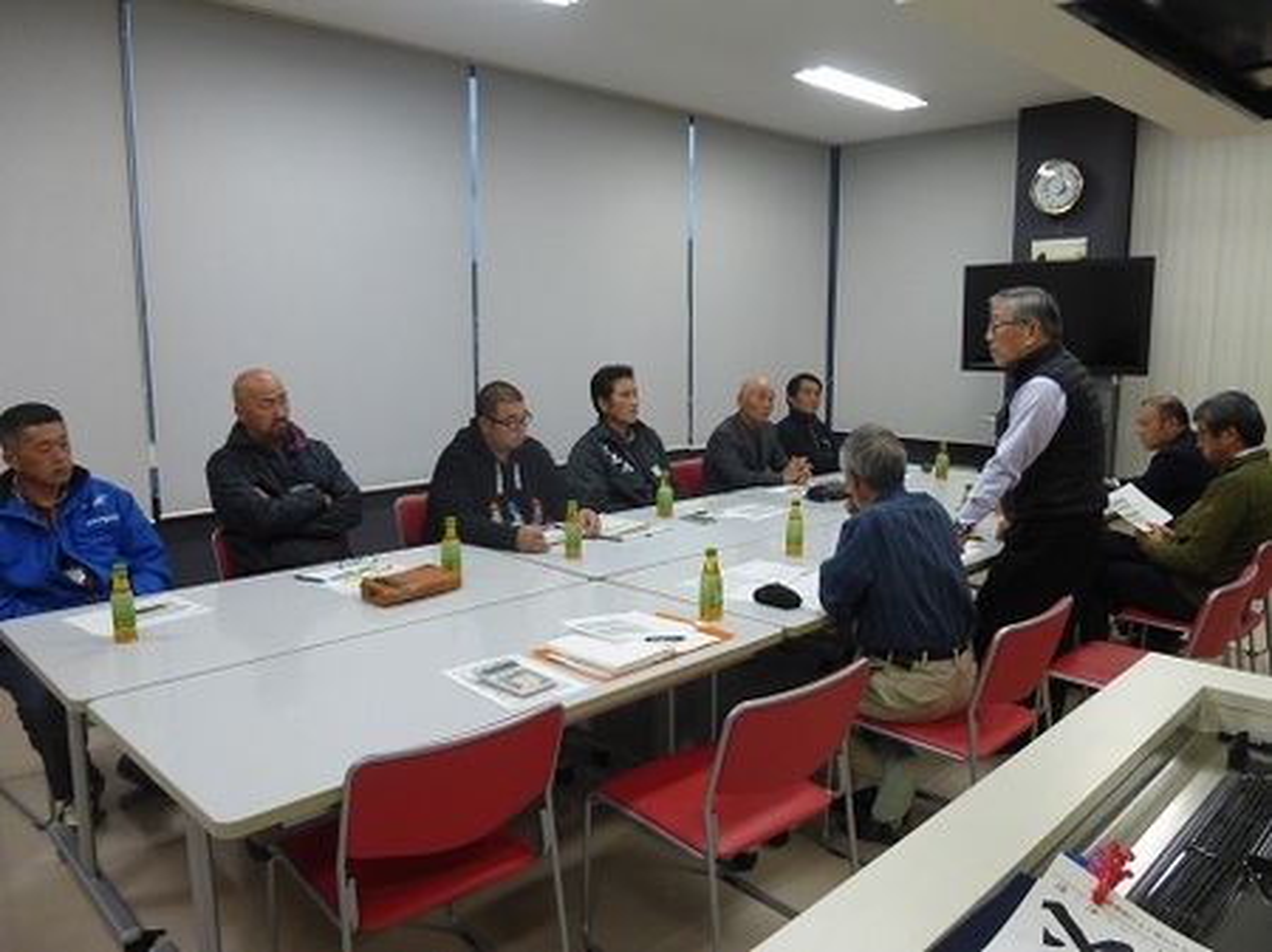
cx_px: 636
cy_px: 476
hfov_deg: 67.3
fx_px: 955
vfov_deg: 53.0
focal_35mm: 26
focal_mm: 4.5
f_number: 3.1
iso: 200
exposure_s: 1/60
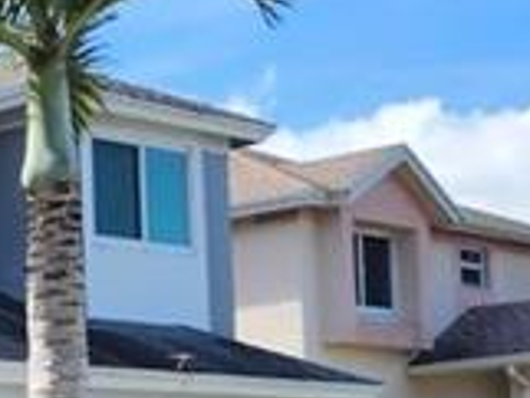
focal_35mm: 114
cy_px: 503
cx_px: -461
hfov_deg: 14.8
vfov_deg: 12.6
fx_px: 1747
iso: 12
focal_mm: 6.4
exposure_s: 1/586
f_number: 1.8
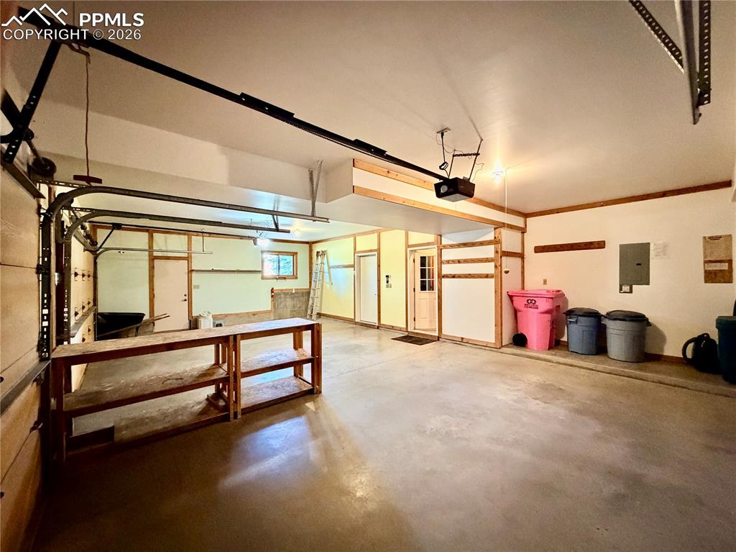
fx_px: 298
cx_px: 368
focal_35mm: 14
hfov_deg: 102.1
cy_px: 276
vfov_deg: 85.6
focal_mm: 2.22
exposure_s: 1/60
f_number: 2.2
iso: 1250
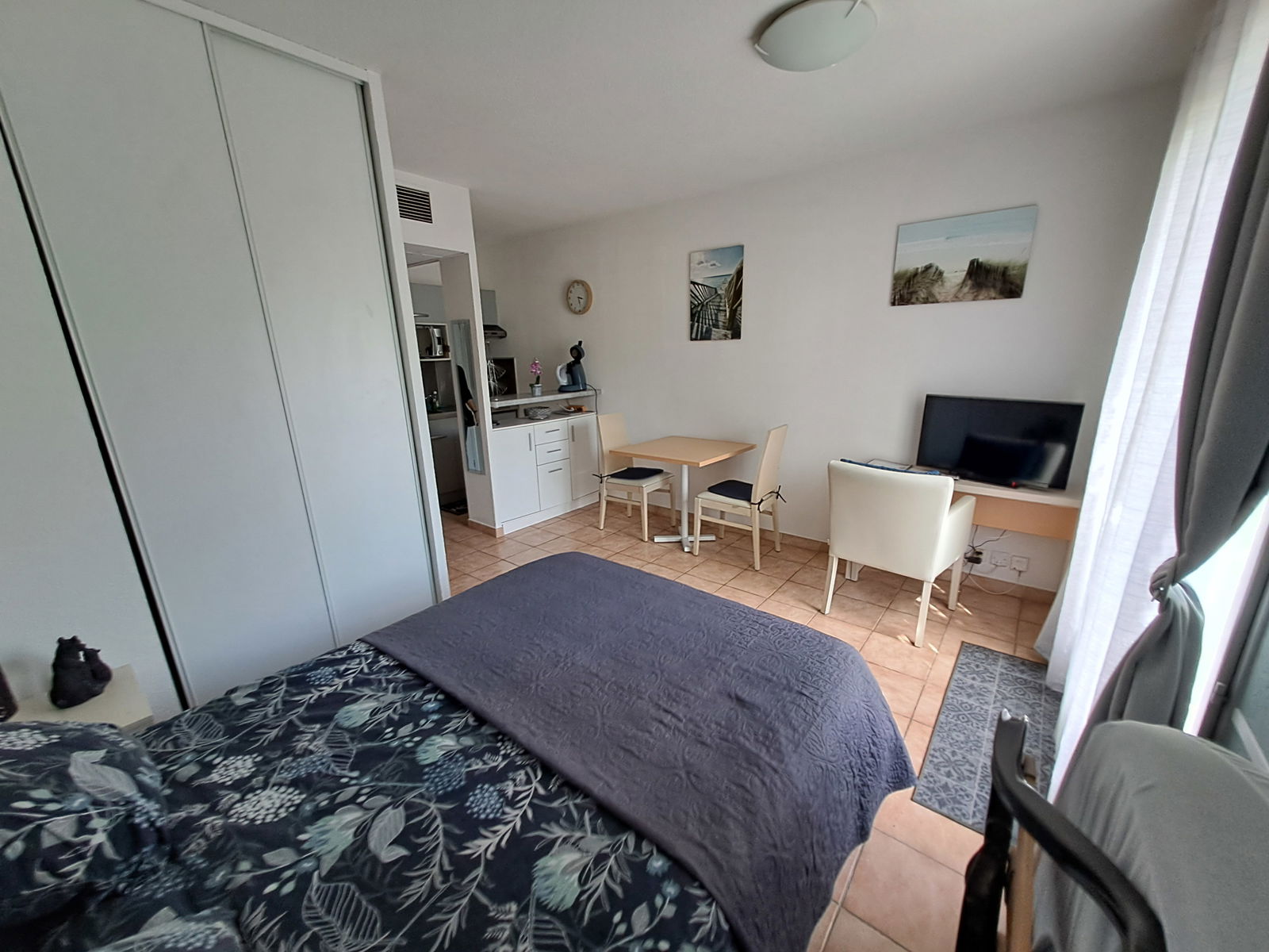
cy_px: 476
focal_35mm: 13
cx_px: 634
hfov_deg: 106.2
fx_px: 477
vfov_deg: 89.9
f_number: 2.2
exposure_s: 1/40
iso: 64
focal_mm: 1.42
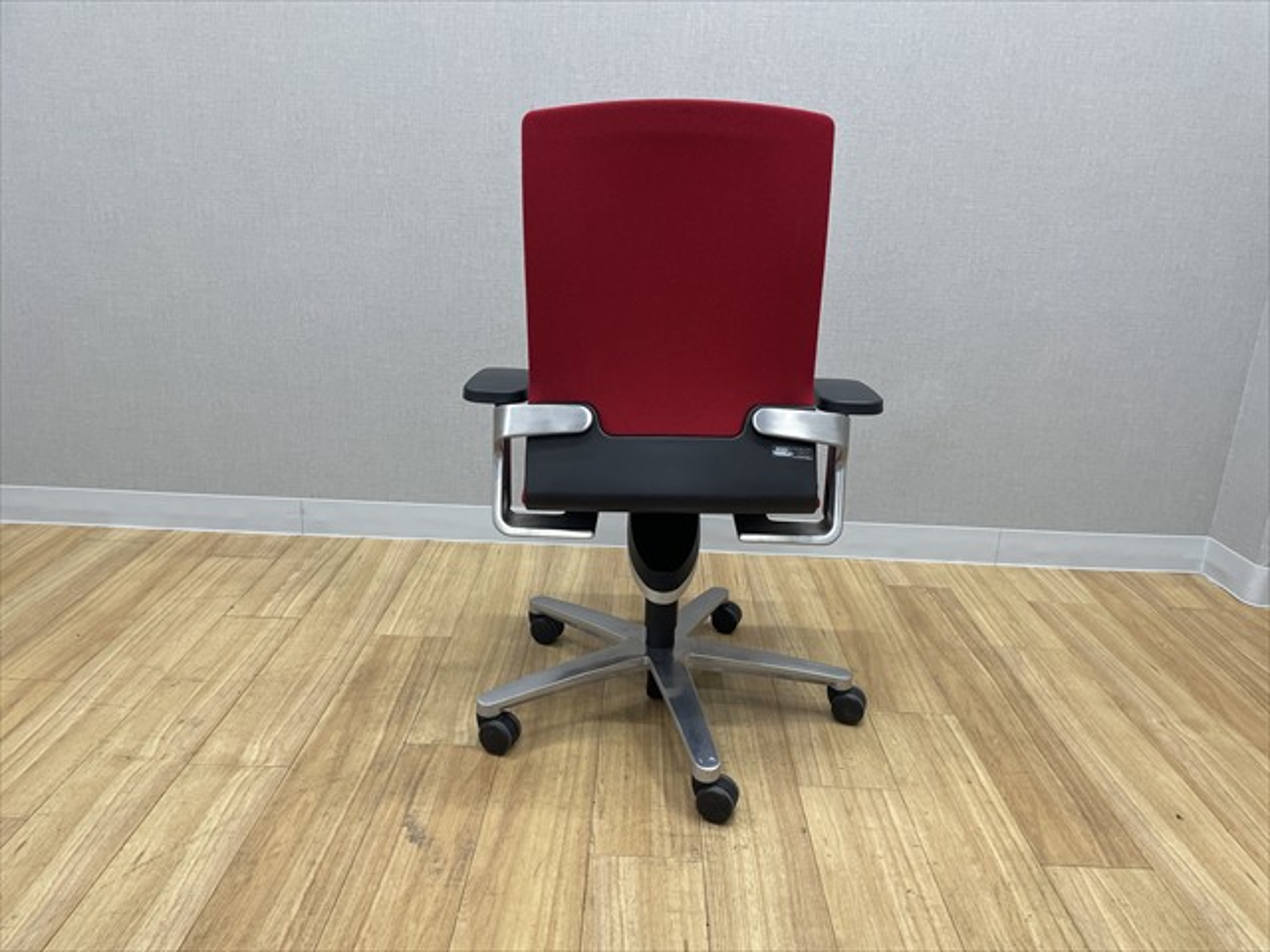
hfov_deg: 67.3
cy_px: 476
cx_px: 635
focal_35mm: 26
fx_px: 954
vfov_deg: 53.1
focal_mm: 4.2
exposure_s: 1/100
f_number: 1.6
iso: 125
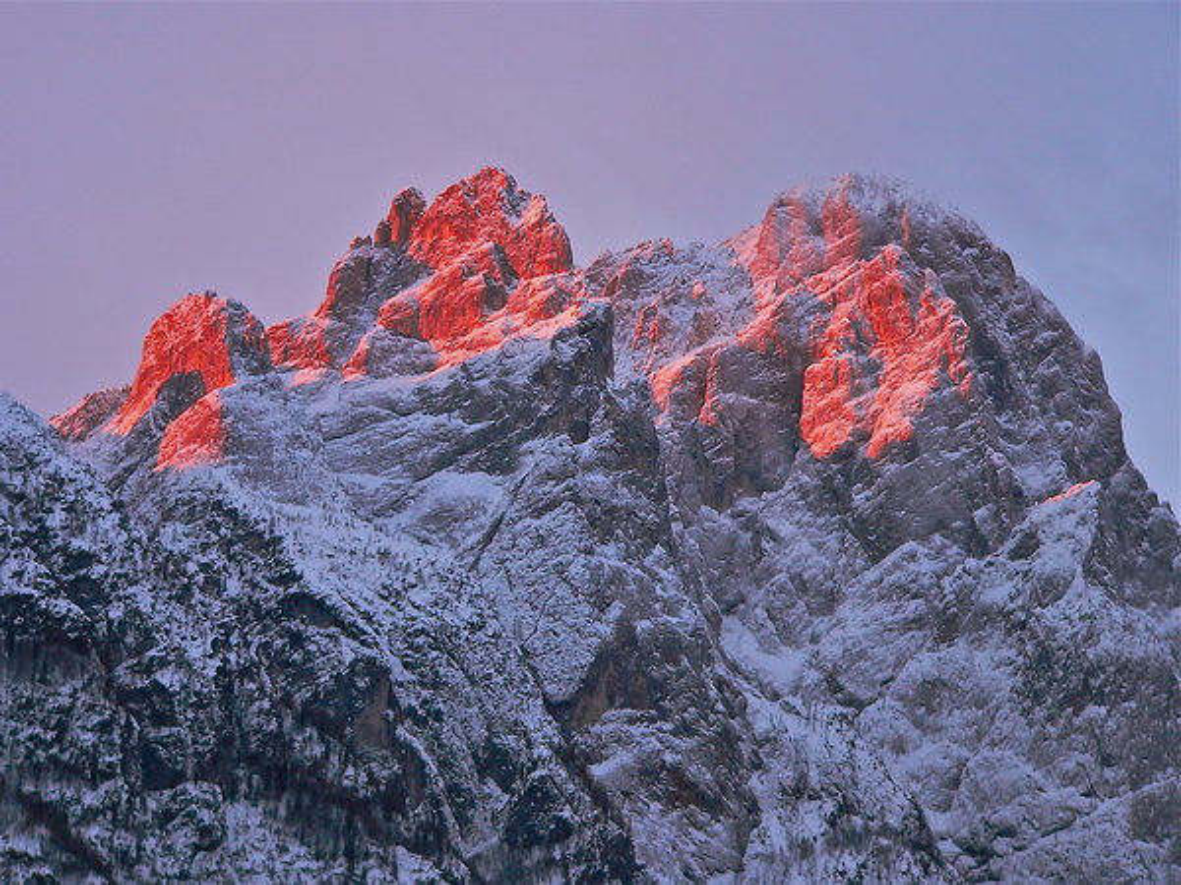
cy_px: 442
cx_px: 590
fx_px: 3787
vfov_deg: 13.3
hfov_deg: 17.7
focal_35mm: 111
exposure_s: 1/50
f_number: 2.8
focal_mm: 18.5
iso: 200
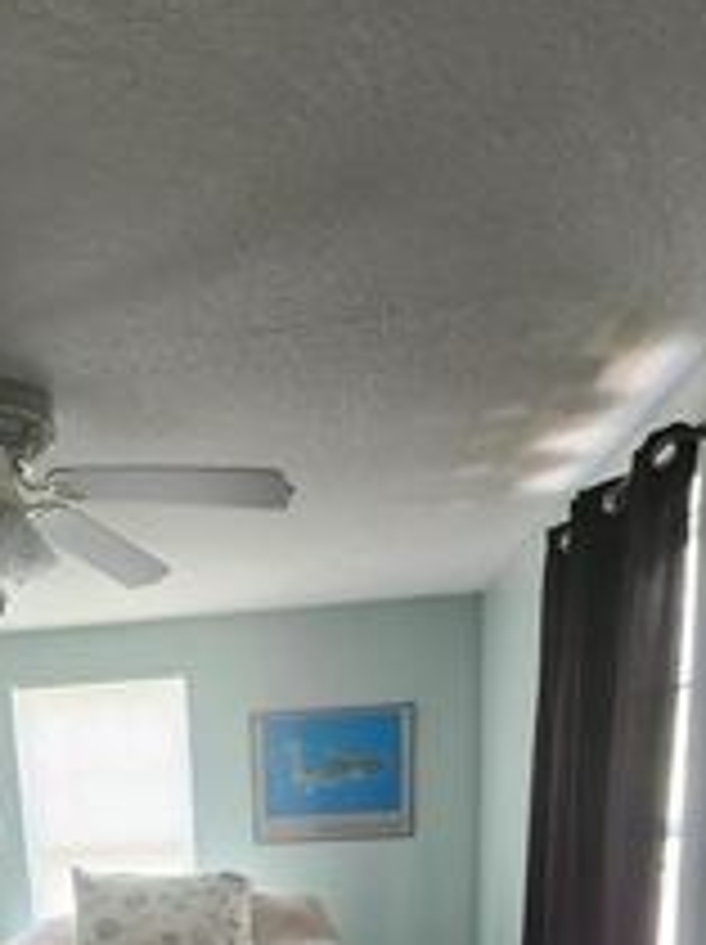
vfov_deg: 43.4
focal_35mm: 33
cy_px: 1030
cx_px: 196
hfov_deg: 41.9
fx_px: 899
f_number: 2.2
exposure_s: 1/60
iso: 400
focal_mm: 1.74
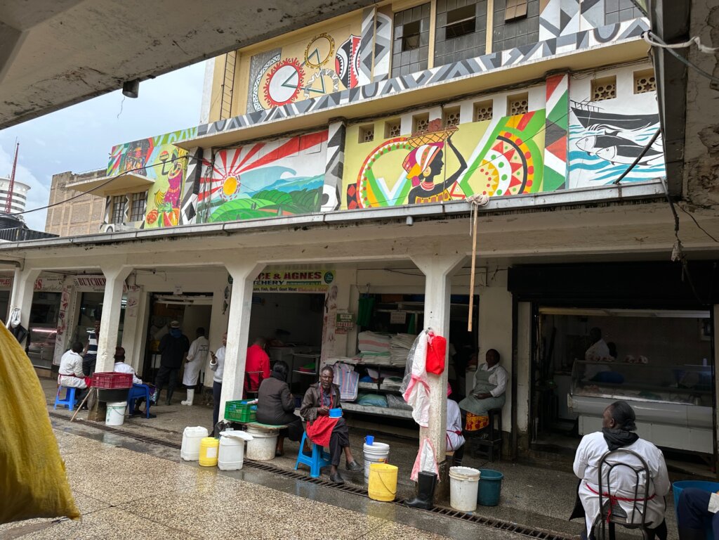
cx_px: 360
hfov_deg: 71.6
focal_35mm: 24
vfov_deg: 56.8
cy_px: 270
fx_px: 498
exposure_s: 1/564
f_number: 1.78
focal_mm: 6.86
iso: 80
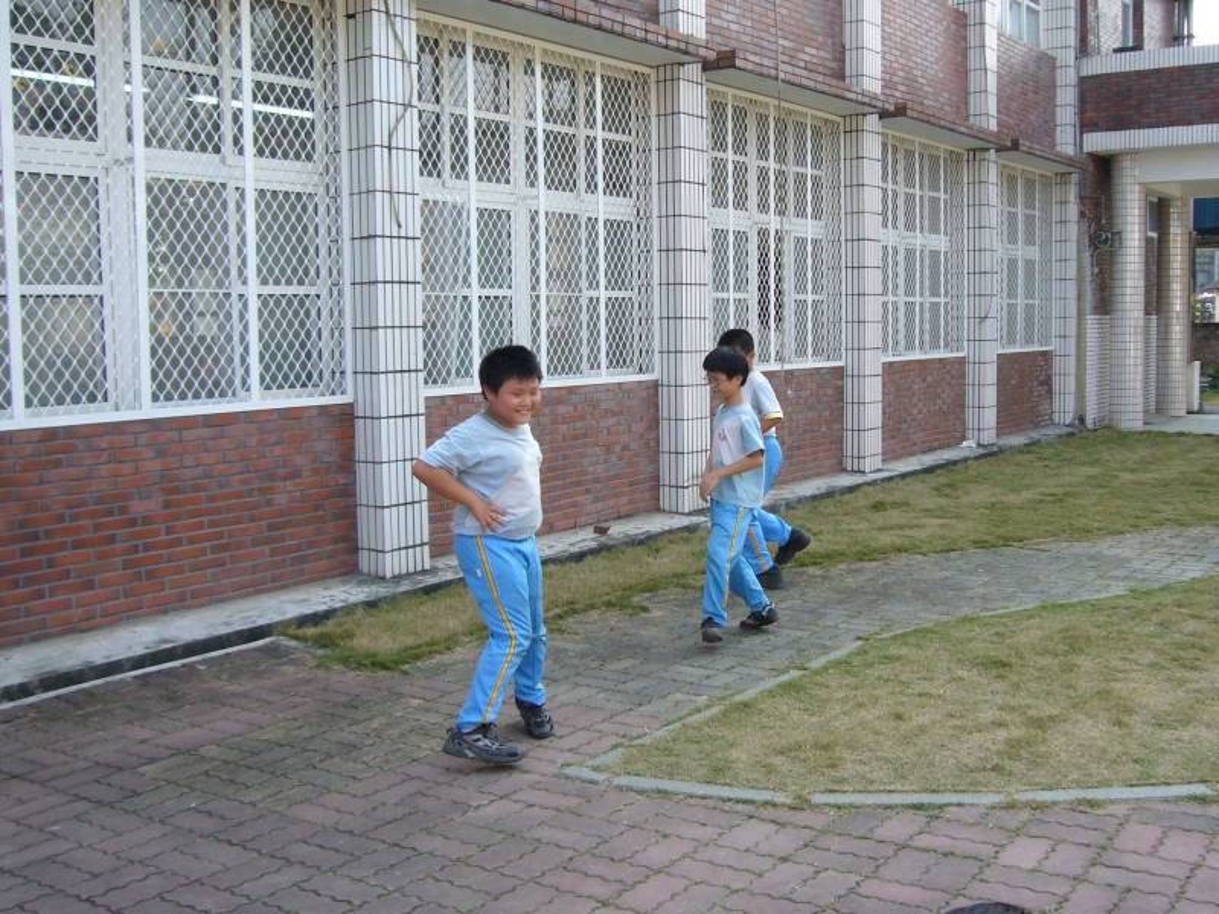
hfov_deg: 46.8
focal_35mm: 40
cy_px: 457
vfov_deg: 36.0
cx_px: 610
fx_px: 1409
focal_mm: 4.7
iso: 100
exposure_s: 1/320
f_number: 2.8
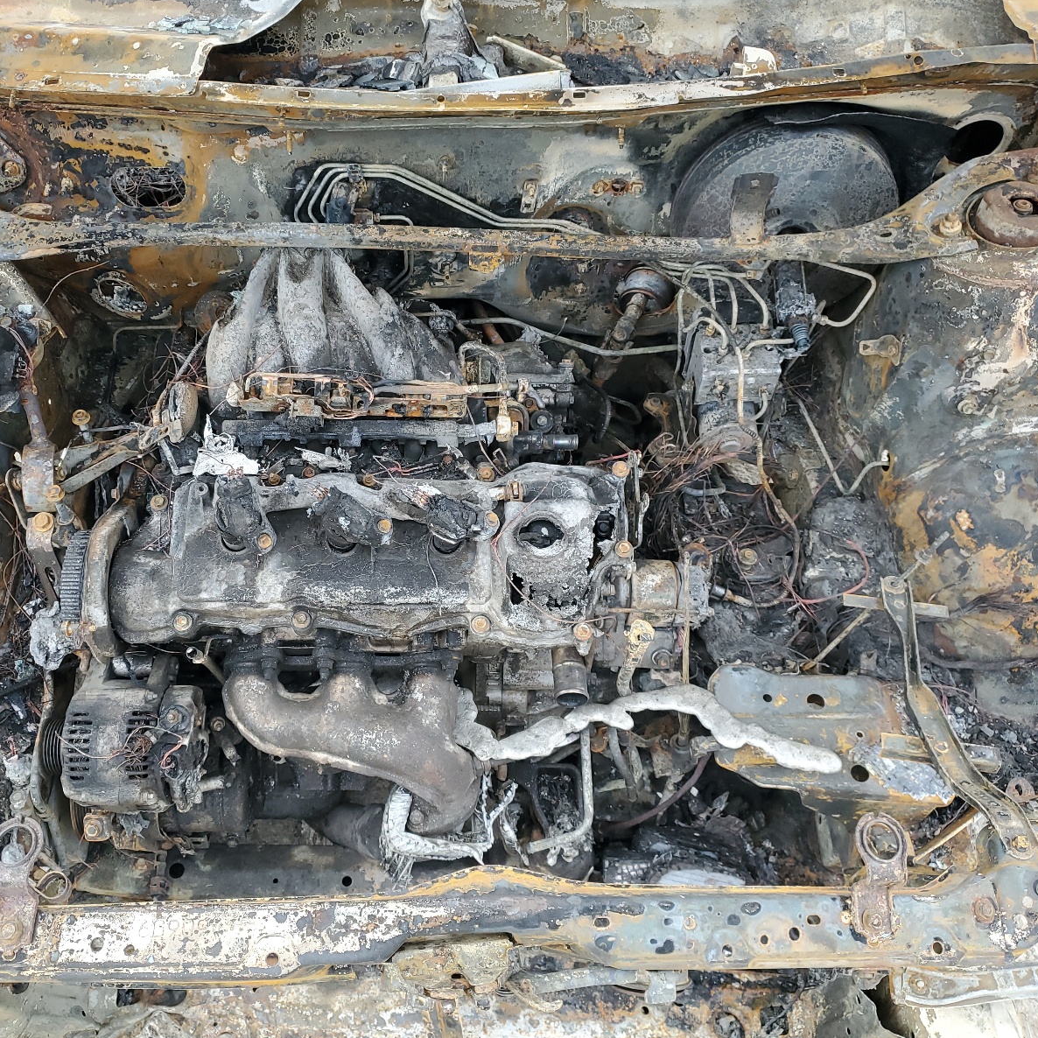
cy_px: 516
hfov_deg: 52.3
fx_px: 1052
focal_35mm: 31
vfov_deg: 52.5
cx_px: 434
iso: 72
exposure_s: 1/120
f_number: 1.5
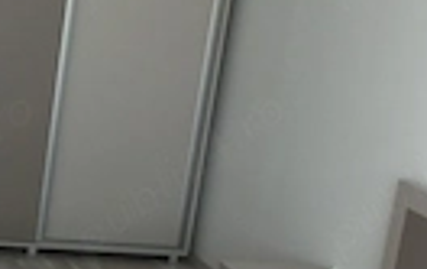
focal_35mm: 93
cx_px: -6
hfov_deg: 21.5
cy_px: 214
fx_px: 1084
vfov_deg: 14.0
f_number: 2.2
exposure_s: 1/100
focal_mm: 4.15
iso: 32
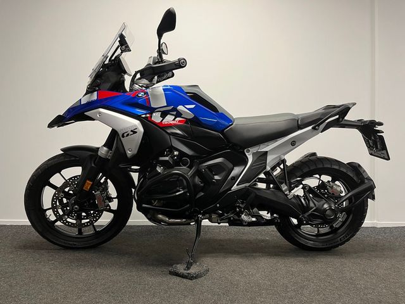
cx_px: 202
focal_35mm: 26
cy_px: 152
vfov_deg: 53.1
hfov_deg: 67.3
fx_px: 304
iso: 100
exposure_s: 1/50
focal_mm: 5.1
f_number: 1.6
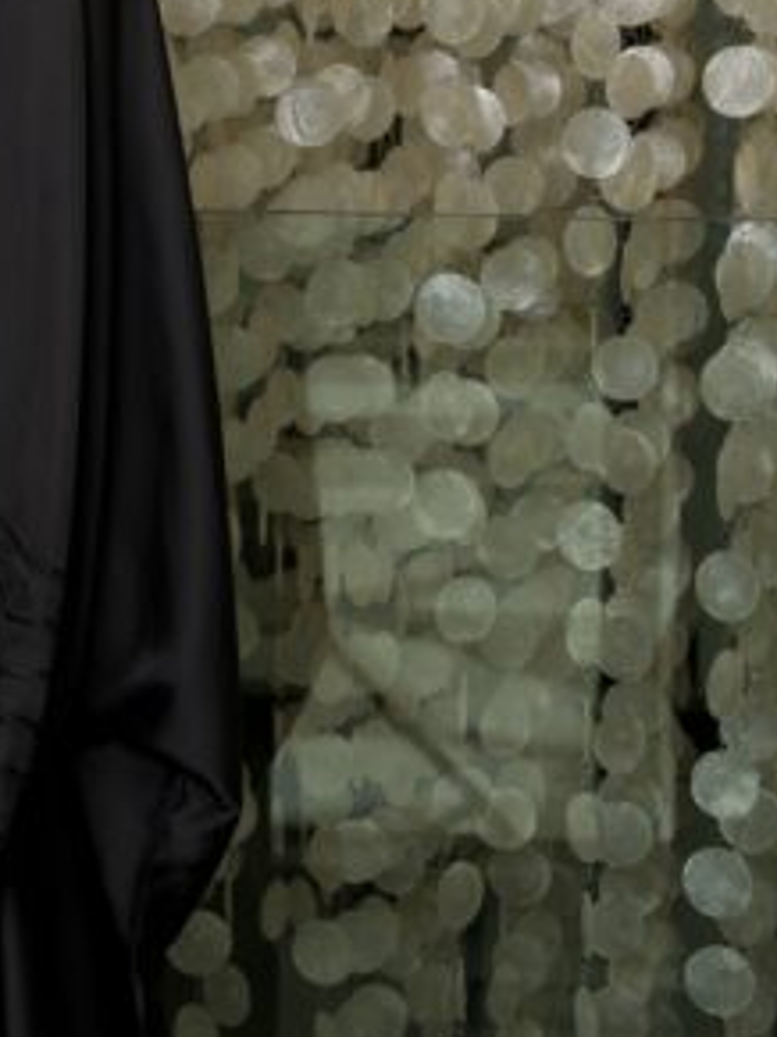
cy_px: 210
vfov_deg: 15.4
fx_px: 3815
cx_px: -61
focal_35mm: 127
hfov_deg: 11.5
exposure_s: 1/125
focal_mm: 42.8
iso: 100
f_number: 5.6
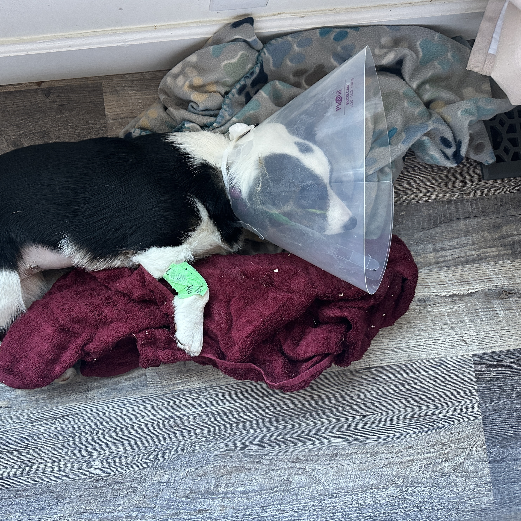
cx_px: 186
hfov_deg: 54.8
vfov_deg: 55.6
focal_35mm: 29
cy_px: 264
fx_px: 494
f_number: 1.78
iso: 400
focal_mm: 6.86
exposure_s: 1/60
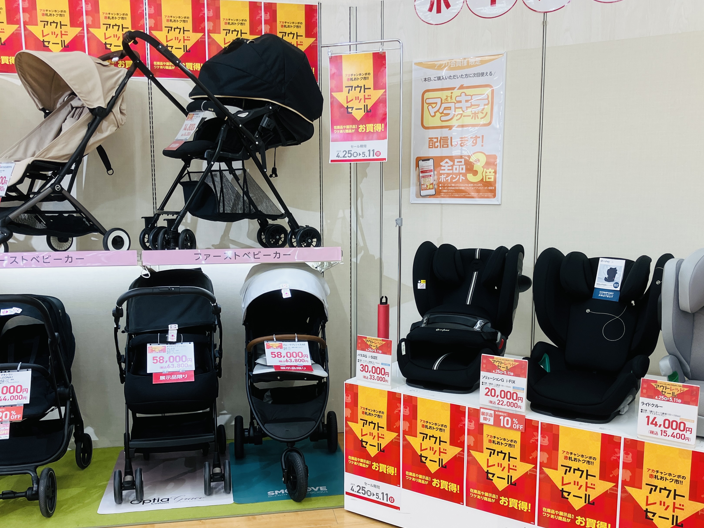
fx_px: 712
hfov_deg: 52.6
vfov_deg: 40.6
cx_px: 380
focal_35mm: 35
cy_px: 303
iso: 50
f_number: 1.8
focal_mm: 3.99
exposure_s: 1/100
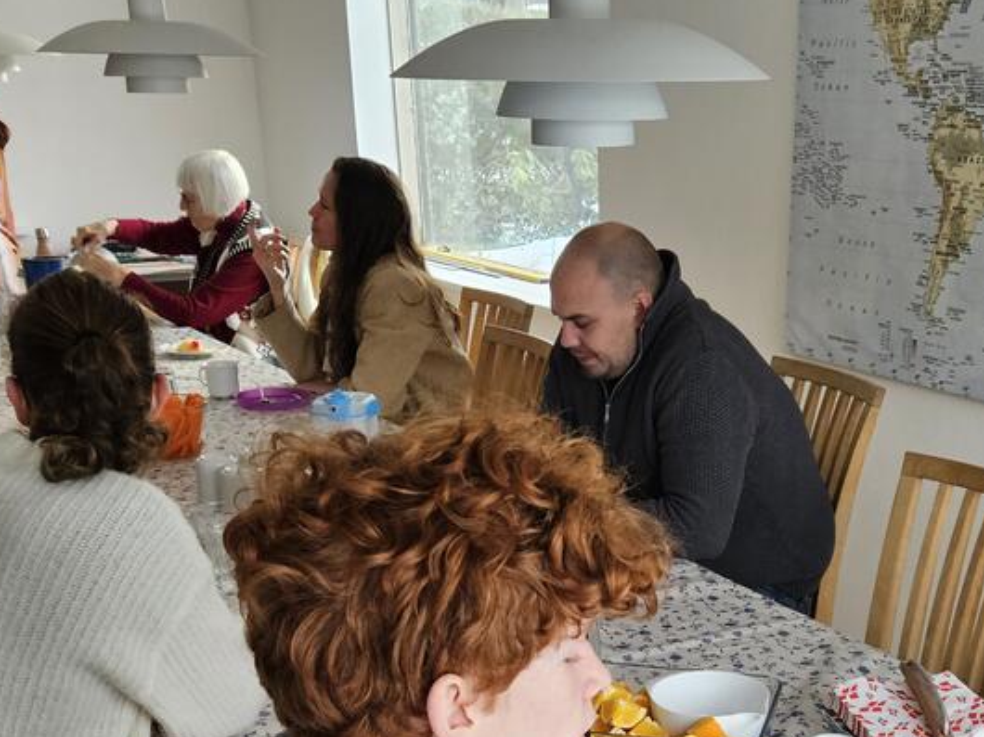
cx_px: 715
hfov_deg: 37.4
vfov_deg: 27.5
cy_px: 731
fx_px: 1421
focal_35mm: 50
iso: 125
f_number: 1.8
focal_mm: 5.4
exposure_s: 1/180
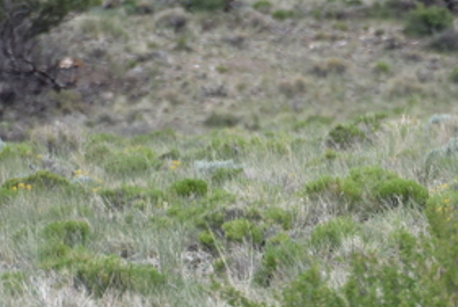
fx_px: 17396
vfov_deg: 1.0
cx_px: 385
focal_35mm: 1366
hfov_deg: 1.5
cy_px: 397
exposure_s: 1/640
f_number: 5.6
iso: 200
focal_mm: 300
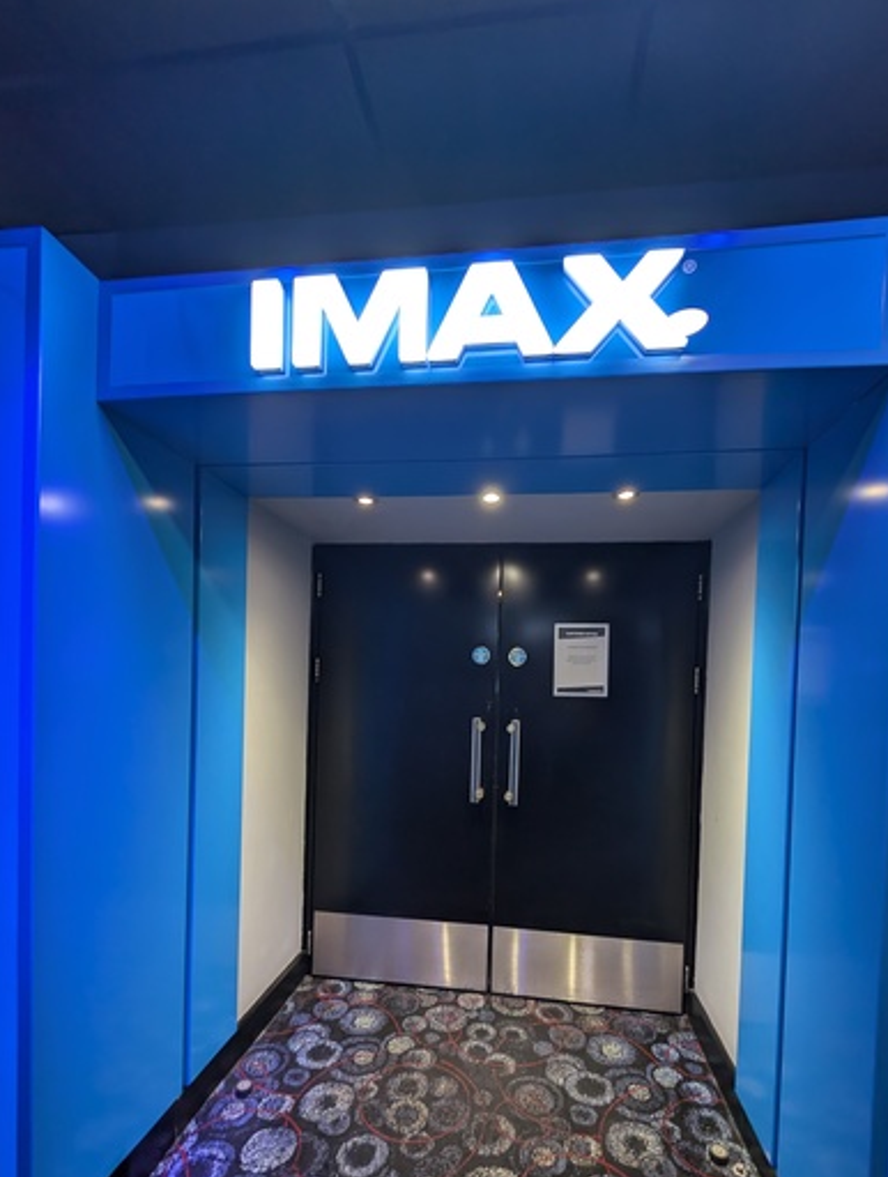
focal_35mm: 15
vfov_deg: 96.9
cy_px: 699
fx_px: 511
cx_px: 465
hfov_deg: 81.9
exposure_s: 1/50
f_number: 1.95
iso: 74
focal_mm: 2.23
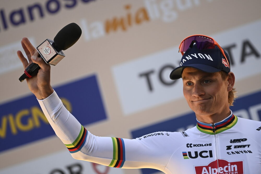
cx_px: 130
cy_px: 87
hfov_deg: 6.9
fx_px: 2174
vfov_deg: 4.6
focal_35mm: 300
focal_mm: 200
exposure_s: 1/800
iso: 640
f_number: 2.8
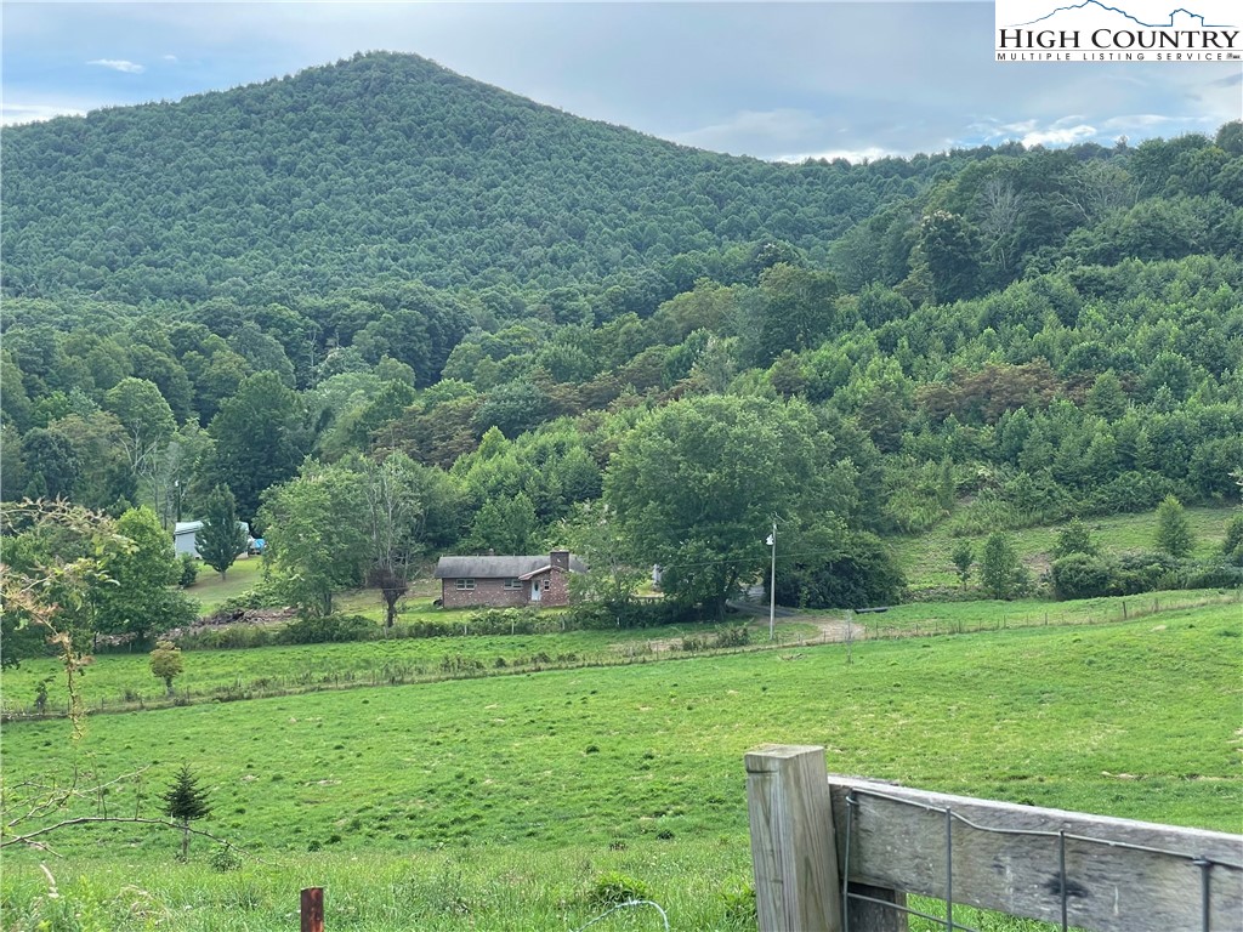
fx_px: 1867
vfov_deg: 28.0
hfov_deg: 36.8
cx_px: 622
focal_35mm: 52
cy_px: 466
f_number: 2
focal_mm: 6
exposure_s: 1/282
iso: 25
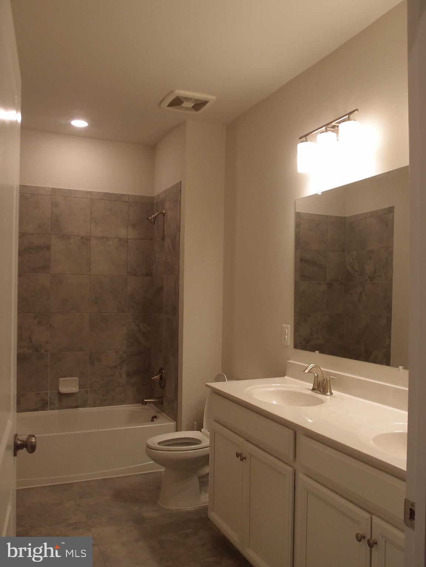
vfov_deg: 60.0
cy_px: 284
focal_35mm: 30
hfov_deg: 46.8
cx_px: 213
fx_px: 492
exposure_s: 1/100
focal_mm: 6.48
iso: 100
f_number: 2.2
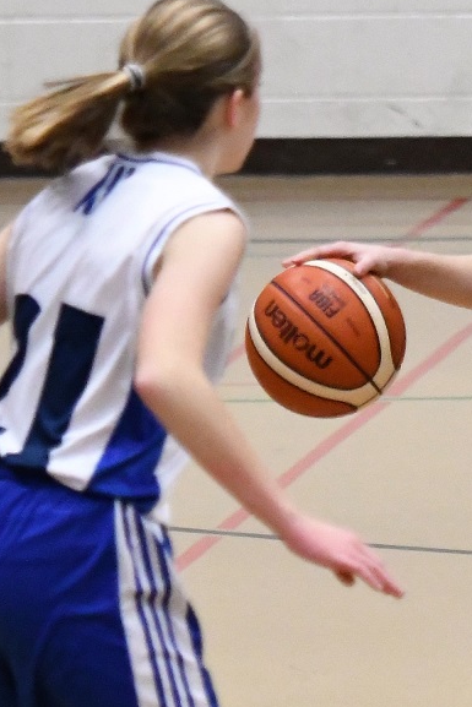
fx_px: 6741
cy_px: 401
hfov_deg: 4.0
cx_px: 614
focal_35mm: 343
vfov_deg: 6.0
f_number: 2.8
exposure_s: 1/800
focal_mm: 110
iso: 5000
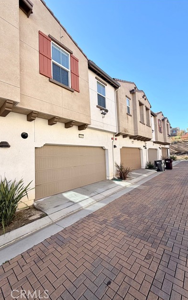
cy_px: 149
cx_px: 81
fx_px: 123
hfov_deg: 74.4
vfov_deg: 101.4
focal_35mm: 15
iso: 40
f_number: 2.2
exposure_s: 1/590
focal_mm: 2.22
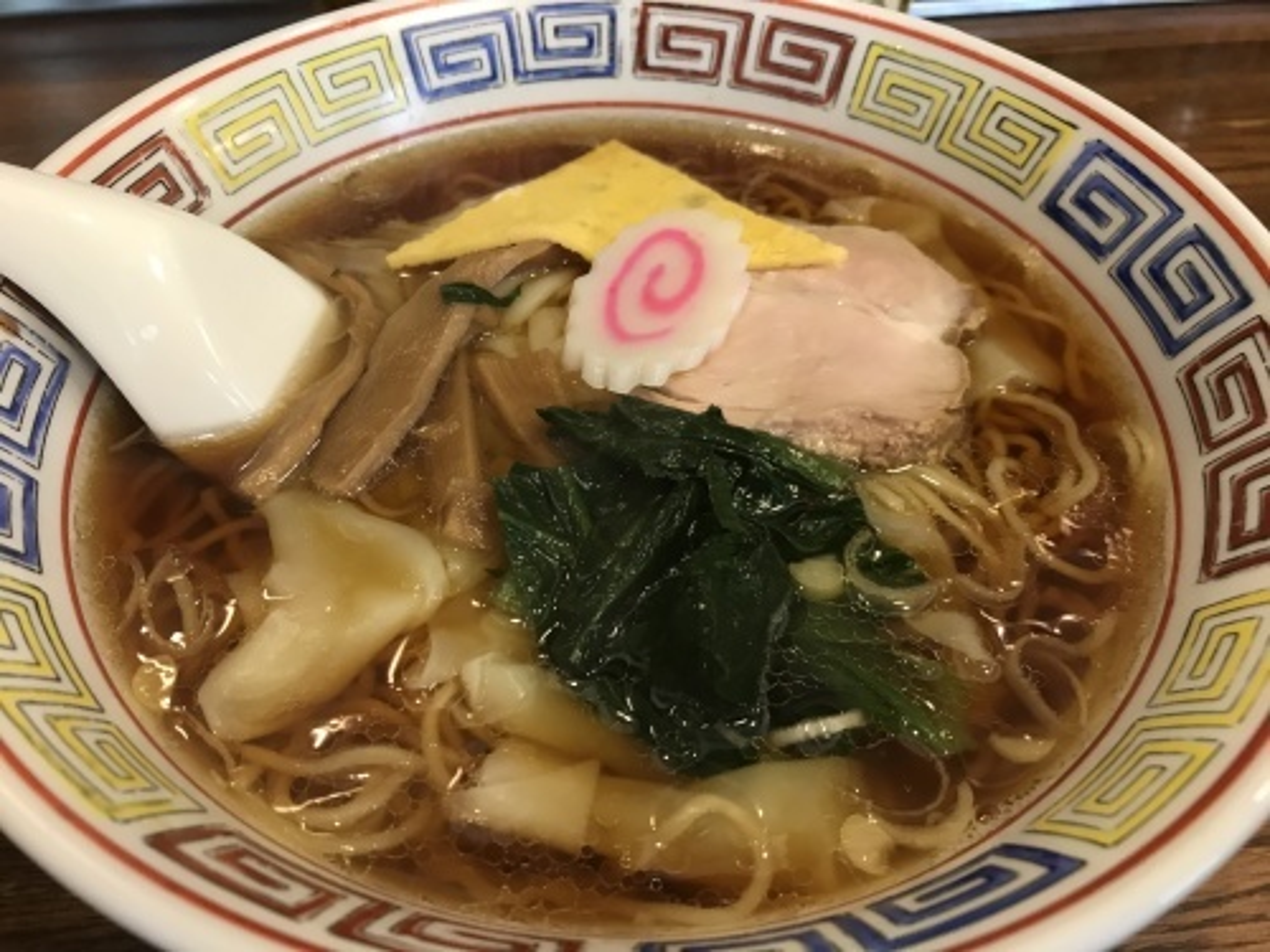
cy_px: 476
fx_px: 1027
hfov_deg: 63.4
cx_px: 635
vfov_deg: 49.7
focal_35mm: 28
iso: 50
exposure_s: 1/17
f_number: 1.8
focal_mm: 3.99
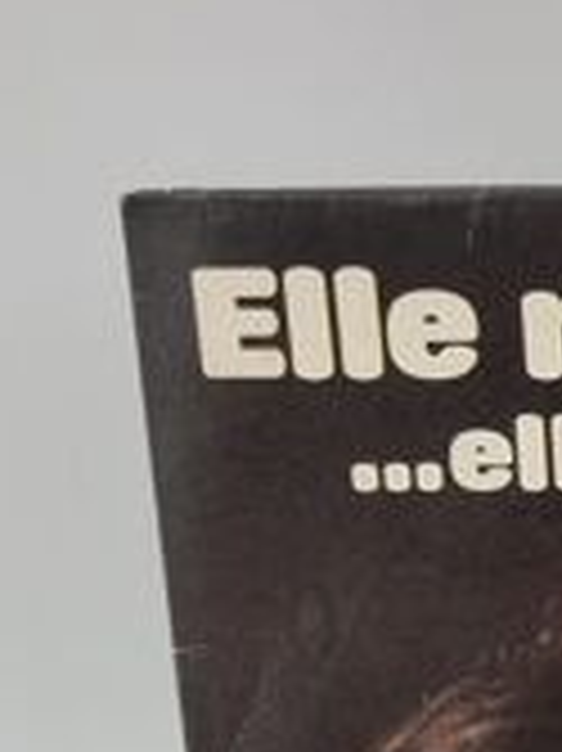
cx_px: 962
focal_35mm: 92
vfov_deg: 19.8
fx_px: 1994
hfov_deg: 14.4
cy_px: 950
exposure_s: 1/100
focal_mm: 6.7
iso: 50
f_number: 1.8
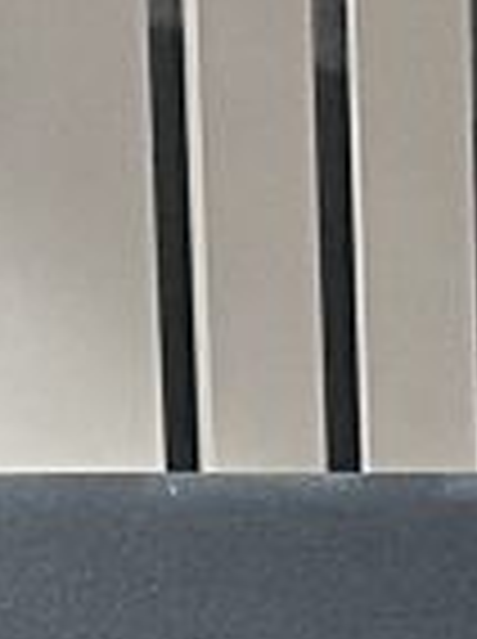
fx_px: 4681
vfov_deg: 6.8
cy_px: 2126
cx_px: 1048
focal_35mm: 254
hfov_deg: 5.7
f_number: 1.78
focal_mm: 6.86
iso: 320
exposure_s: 1/50
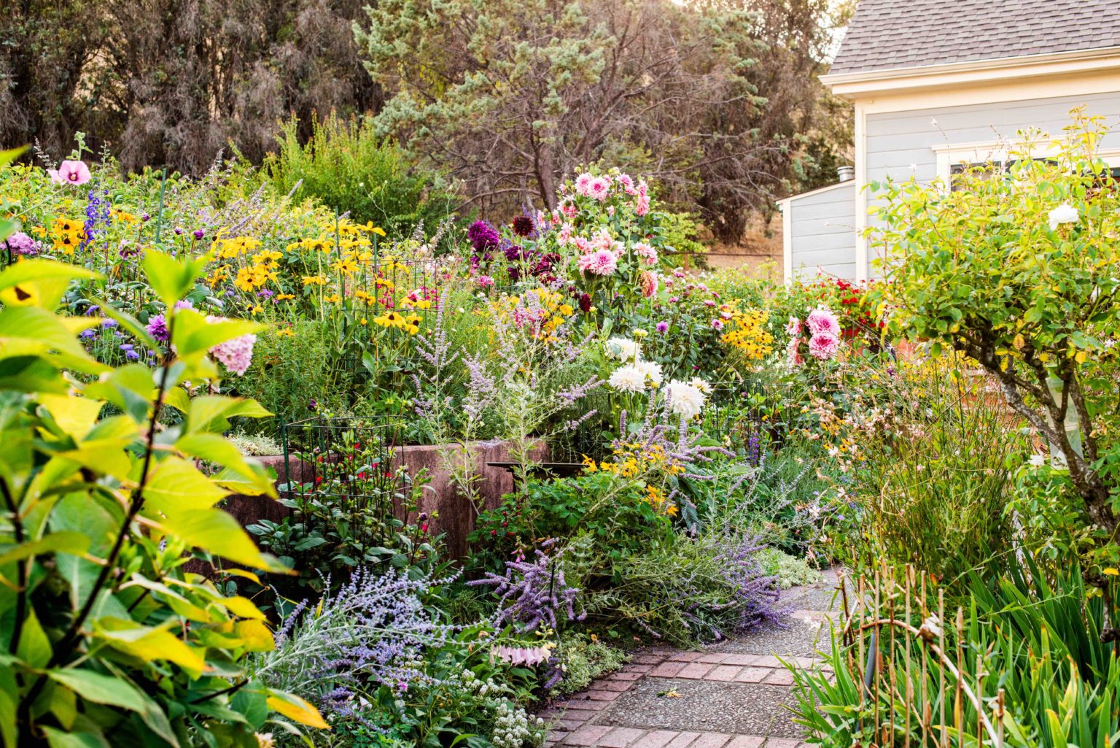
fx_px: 1556
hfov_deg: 39.6
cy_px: 374
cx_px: 560
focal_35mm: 50
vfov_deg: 27.0
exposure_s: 1/180
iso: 400
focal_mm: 50
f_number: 5.6
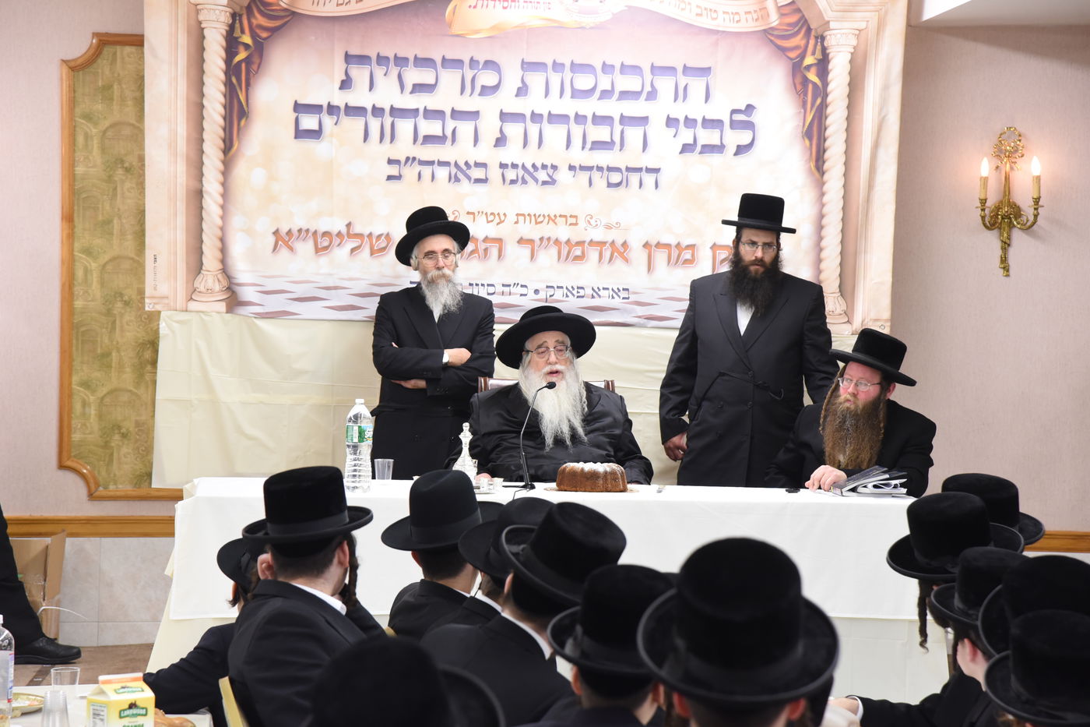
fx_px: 3330
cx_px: 545
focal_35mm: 110
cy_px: 364
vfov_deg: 12.4
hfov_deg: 18.6
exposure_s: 1/125
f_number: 6.3
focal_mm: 110
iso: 2500
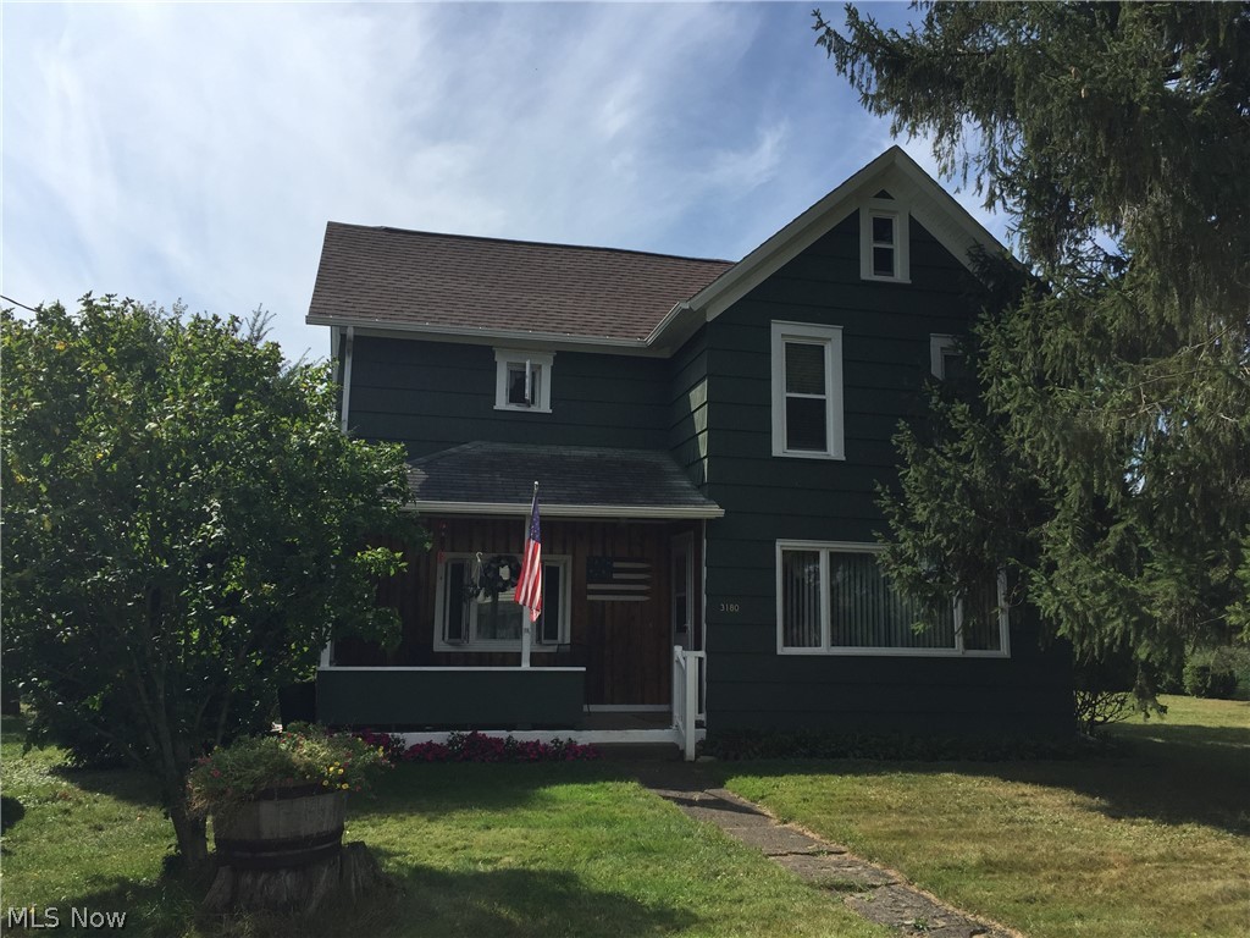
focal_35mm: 29
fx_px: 1047
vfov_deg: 48.2
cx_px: 625
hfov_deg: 61.7
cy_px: 469
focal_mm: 4.15
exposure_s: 1/2198
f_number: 2.2
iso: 32
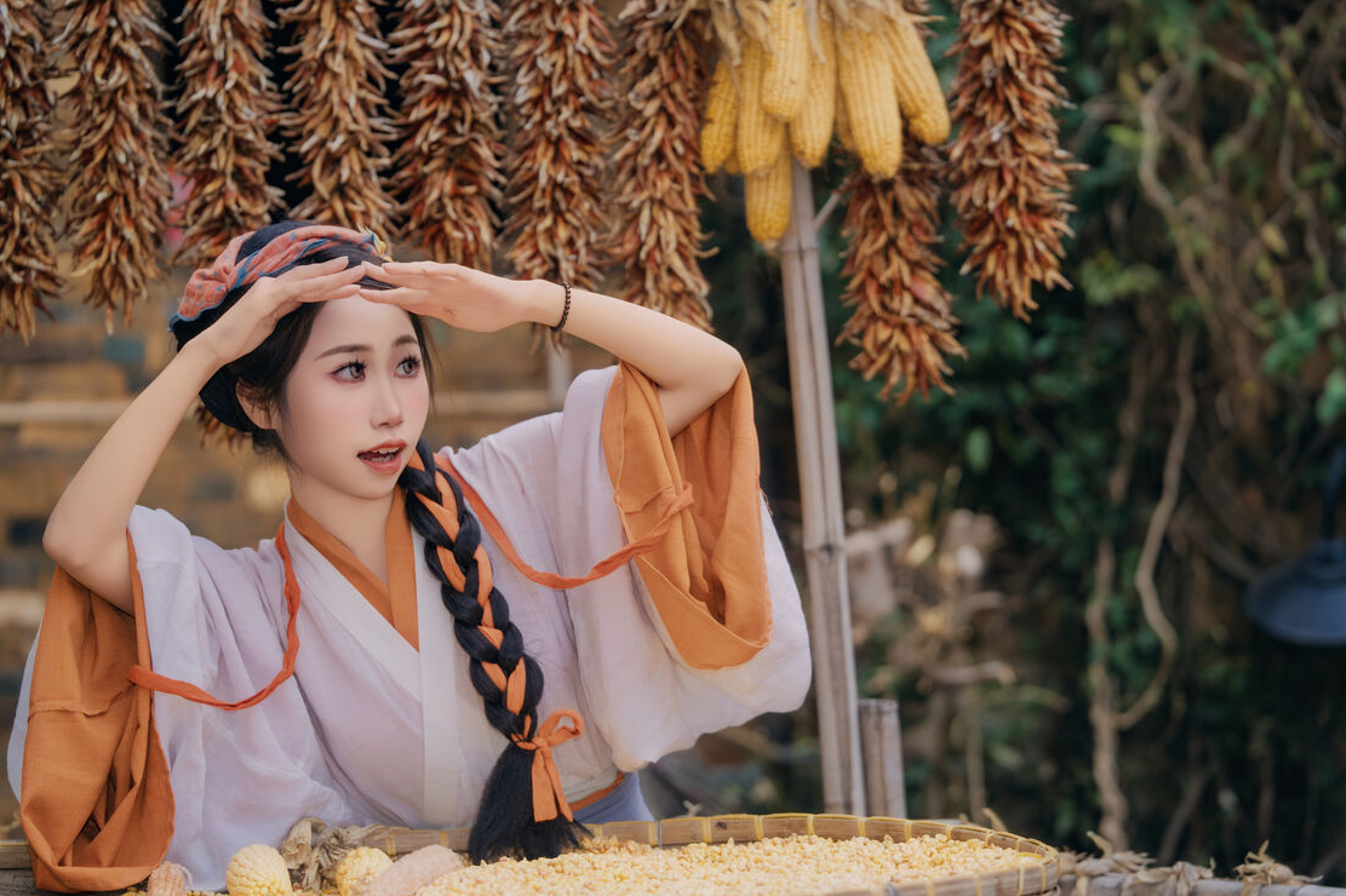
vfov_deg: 14.5
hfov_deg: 21.7
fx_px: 3513
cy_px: 437
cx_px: 671
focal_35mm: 94
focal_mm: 87
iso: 160
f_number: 2.8
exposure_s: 1/400
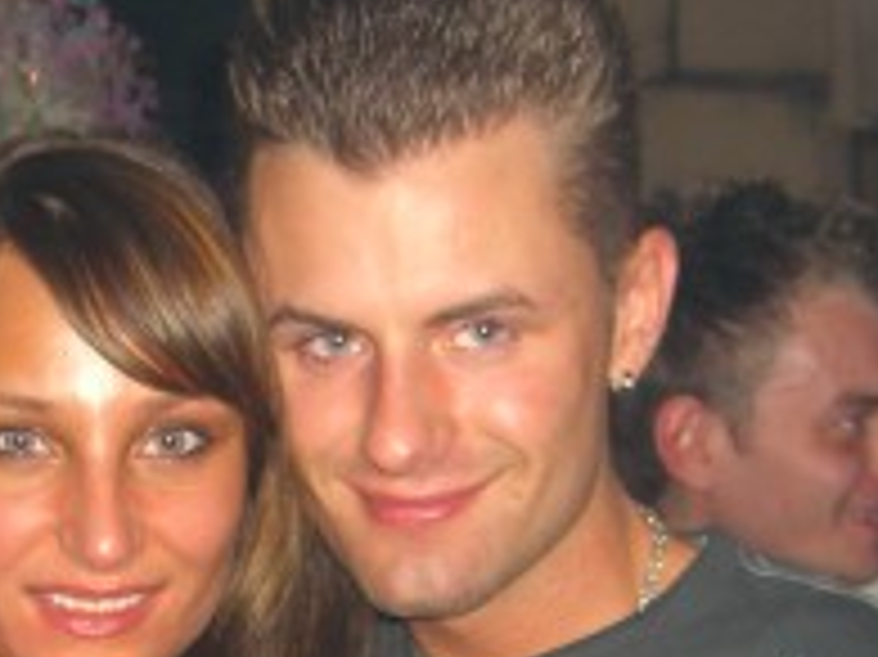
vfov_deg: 12.4
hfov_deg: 16.7
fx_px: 2966
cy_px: 720
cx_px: 180
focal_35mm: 117
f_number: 2.8
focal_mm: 7.9
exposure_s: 1/60
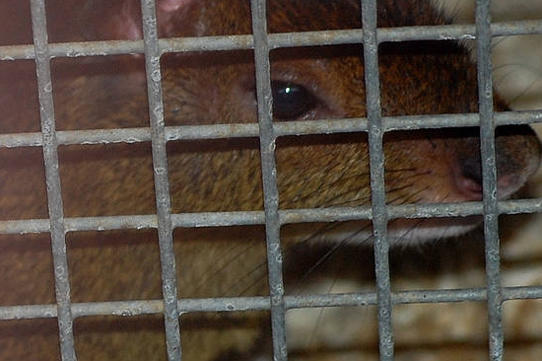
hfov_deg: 5.0
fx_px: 6236
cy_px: 226
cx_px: 2
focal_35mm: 414
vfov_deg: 3.3
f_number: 4.5
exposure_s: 1/60
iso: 400
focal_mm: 95
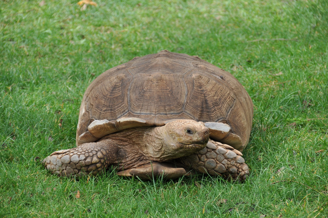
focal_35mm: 202
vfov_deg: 6.8
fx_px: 1843
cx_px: 164
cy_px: 109
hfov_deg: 10.2
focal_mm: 135
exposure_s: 1/250
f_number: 6
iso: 200
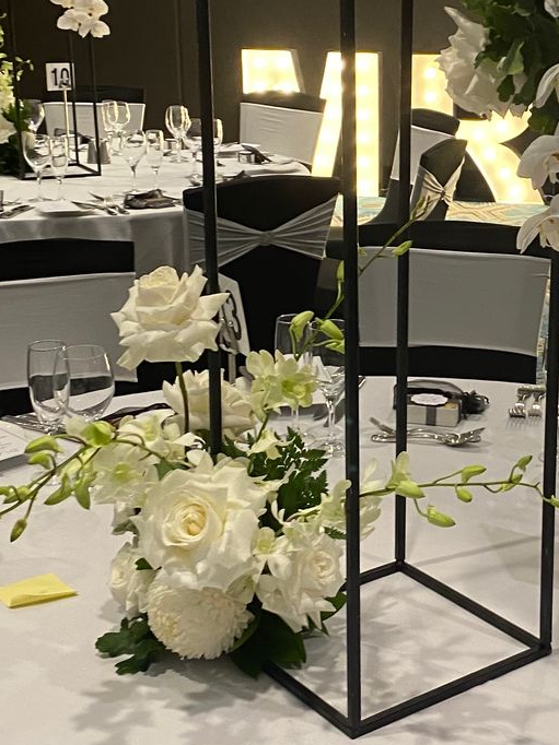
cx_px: 418
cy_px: 277
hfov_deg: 23.8
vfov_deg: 31.5
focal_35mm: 61
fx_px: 1314
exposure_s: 1/50
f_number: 1.8
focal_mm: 4.25
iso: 250
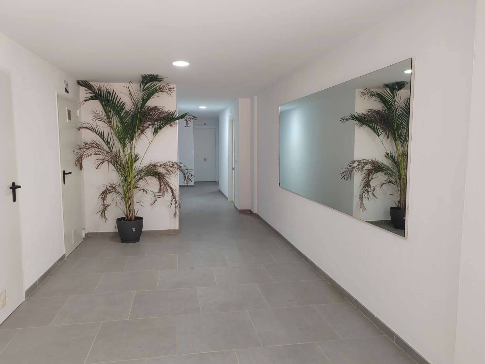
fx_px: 378
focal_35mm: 27
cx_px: 242
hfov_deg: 65.3
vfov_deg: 51.4
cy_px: 182
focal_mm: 5.52
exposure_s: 1/100
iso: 320
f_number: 1.9
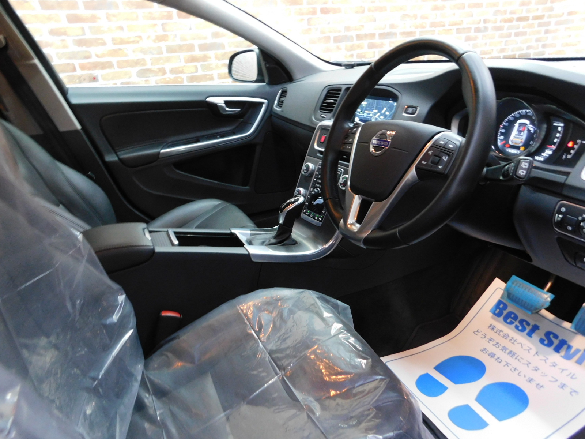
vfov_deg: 58.9
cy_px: 220
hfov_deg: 73.9
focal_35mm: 23
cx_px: 292
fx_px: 389
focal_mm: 4
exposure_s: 1/8
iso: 400
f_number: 3
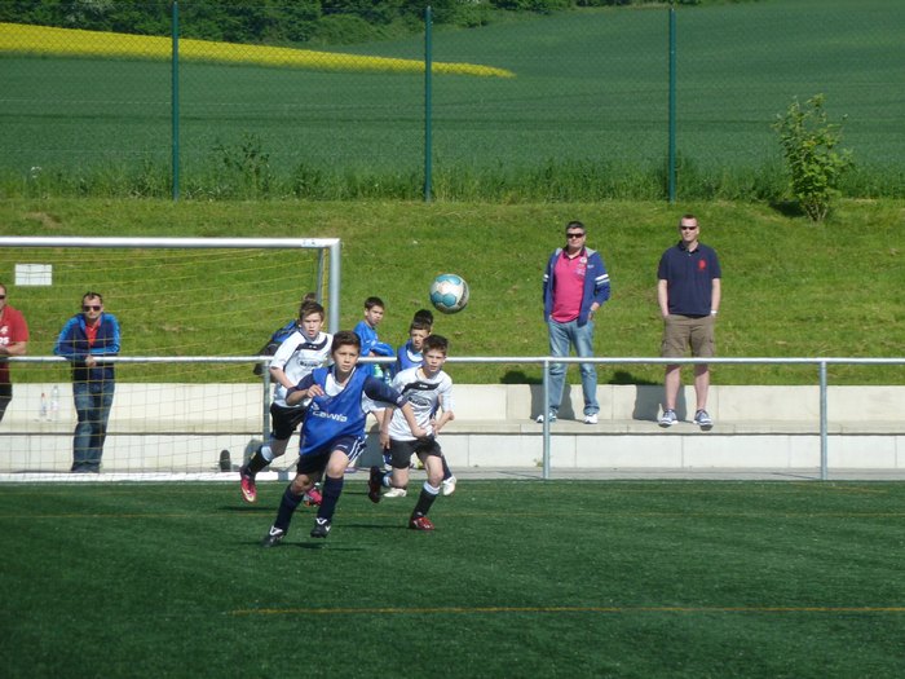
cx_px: 452
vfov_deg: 5.0
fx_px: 7843
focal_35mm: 300
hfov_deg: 6.6
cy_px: 340
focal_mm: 49.2
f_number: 4.9
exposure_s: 1/1000
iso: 160
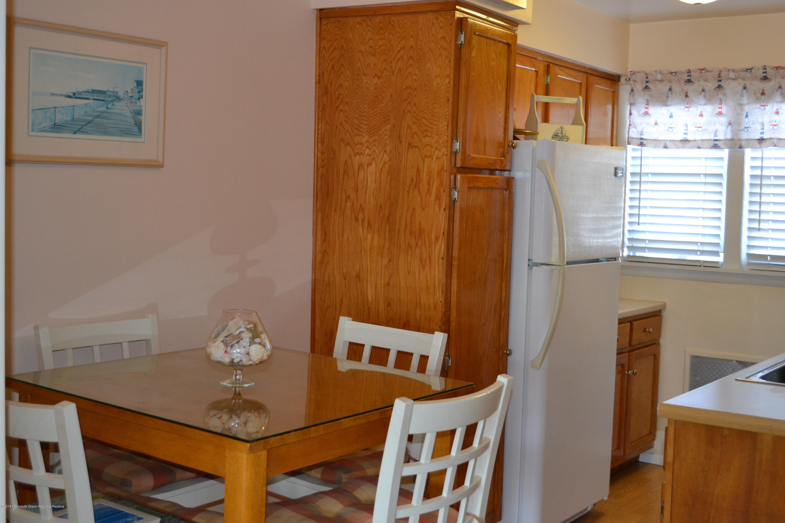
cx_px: 392
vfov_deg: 30.8
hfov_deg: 45.0
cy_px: 262
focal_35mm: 44
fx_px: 948
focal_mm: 29
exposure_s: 1/60
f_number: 4.5
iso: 720
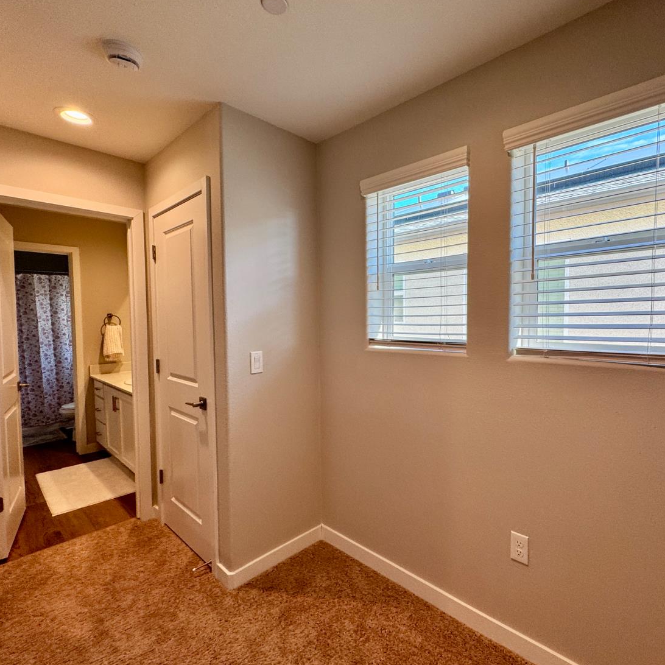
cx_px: 364
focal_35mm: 17
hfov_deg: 83.7
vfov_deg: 84.0
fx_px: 369
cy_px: 336
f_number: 2.2
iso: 80
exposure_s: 1/120
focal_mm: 2.22
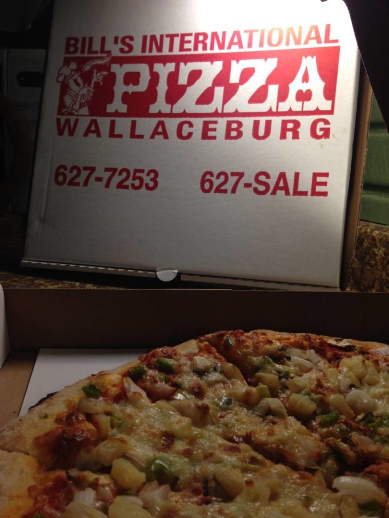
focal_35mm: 33
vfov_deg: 55.4
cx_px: 194
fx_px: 494
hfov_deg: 42.9
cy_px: 259
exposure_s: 1/20
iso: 50
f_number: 2.4
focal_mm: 4.12
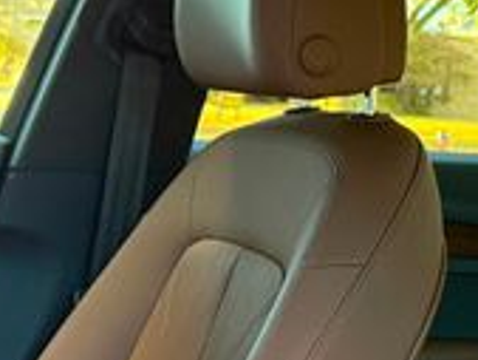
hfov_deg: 20.9
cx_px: 464
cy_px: 269
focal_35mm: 91
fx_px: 1257
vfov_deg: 16.2
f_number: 1.78
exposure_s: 1/60
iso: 400
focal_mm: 6.76
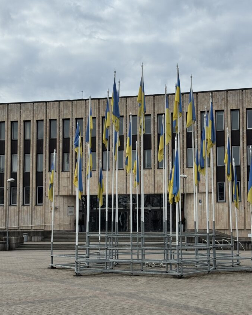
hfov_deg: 26.6
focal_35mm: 57
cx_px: 143
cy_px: 180
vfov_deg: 33.0
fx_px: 532
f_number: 1.78
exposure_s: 1/3817
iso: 64
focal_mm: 6.76
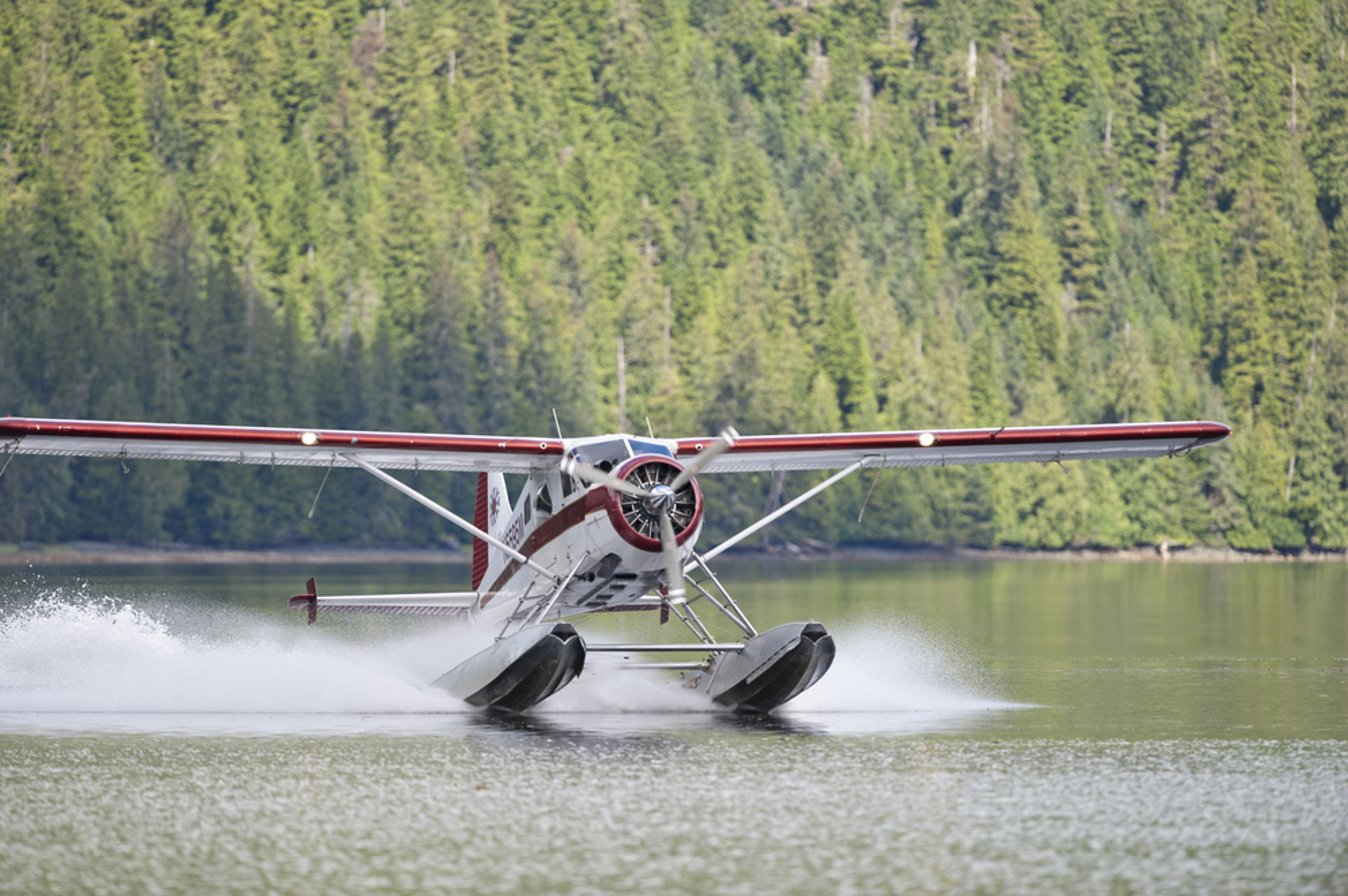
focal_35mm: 500
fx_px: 18706
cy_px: 448
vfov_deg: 2.7
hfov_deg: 4.1
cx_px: 674
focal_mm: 500
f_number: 5
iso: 400
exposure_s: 1/1000
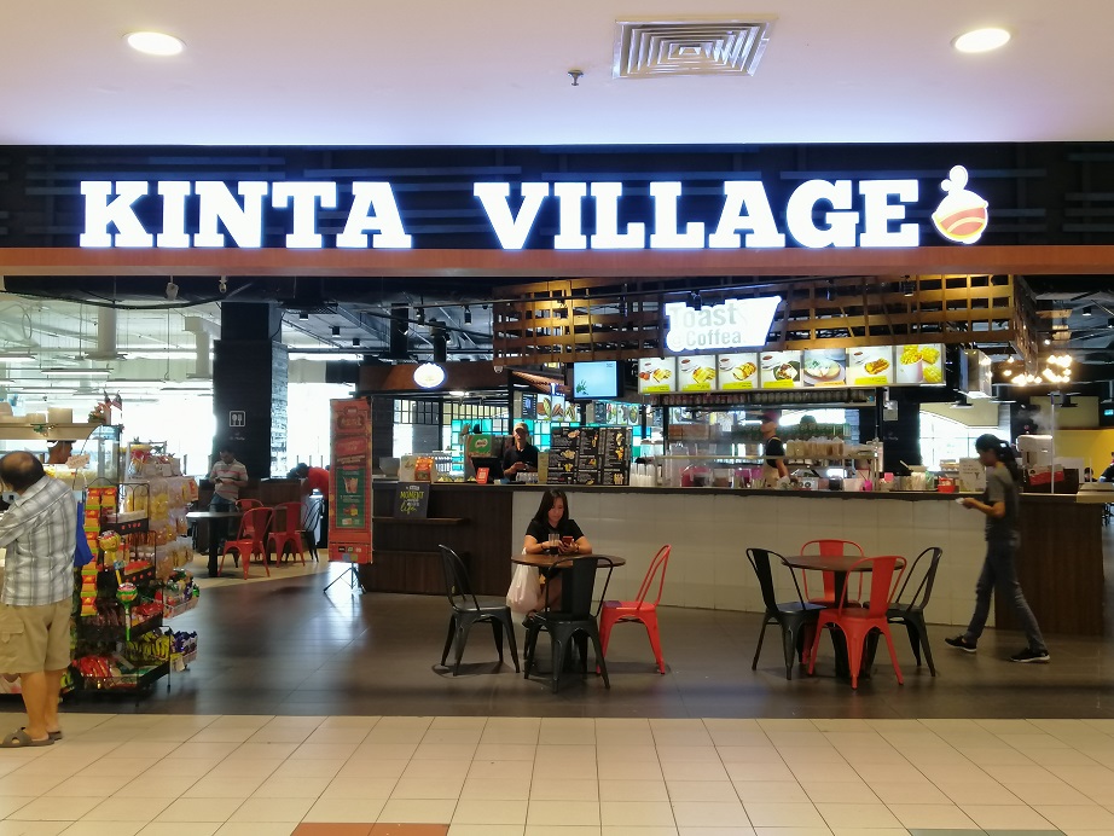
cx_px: 557
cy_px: 418
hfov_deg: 56.8
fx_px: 1030
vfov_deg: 44.2
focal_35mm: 32
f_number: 2.2
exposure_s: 1/33.3
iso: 200
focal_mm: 3.81
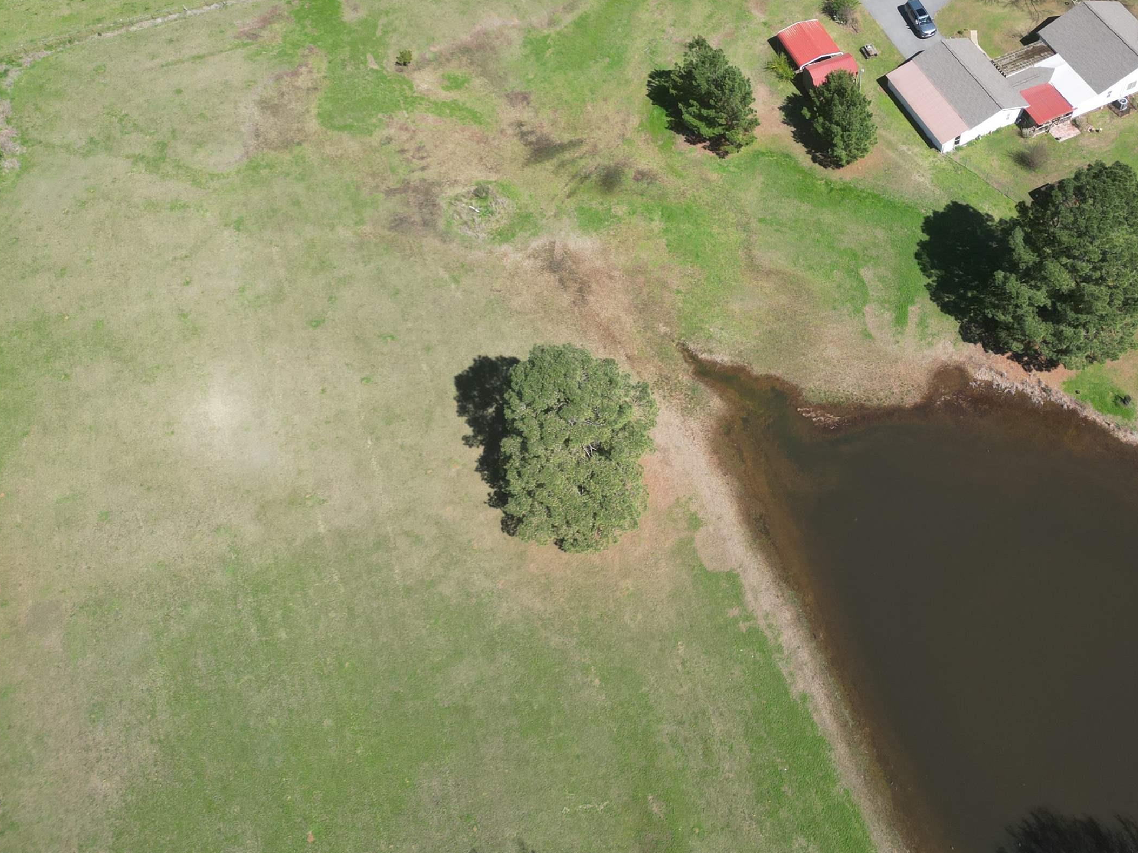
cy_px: 278
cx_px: 762
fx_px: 1151
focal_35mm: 35
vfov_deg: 40.2
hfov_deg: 51.6
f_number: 1.7
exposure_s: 1/1600
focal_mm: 6.72
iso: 100
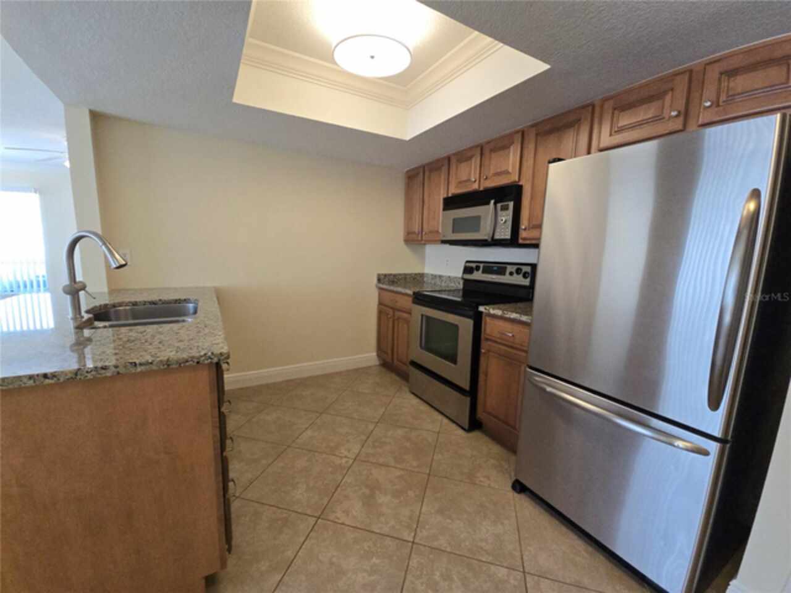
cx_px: 396
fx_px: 297
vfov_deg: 89.9
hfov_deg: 106.2
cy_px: 296
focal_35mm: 13
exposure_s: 1/60
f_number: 2.2
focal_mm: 2.2
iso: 200
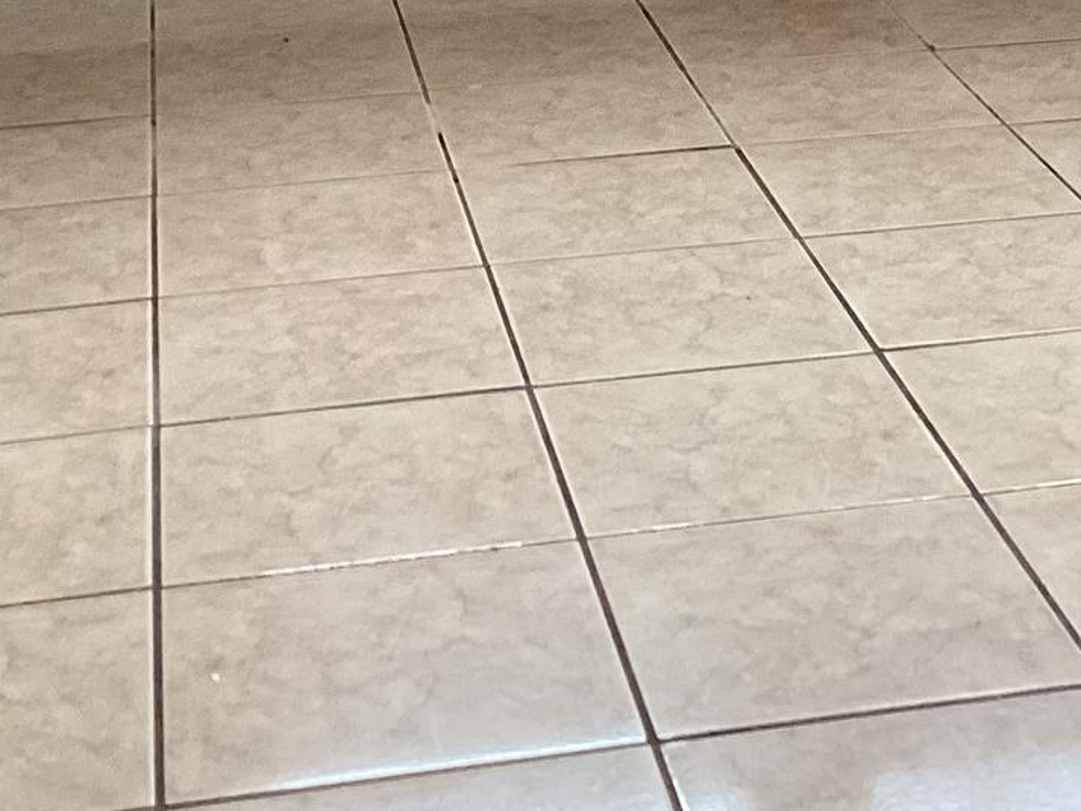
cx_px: 810
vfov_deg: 16.1
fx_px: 2780
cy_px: -117
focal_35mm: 89
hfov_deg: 21.8
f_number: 2.4
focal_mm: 3.3
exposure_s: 1/50
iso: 100
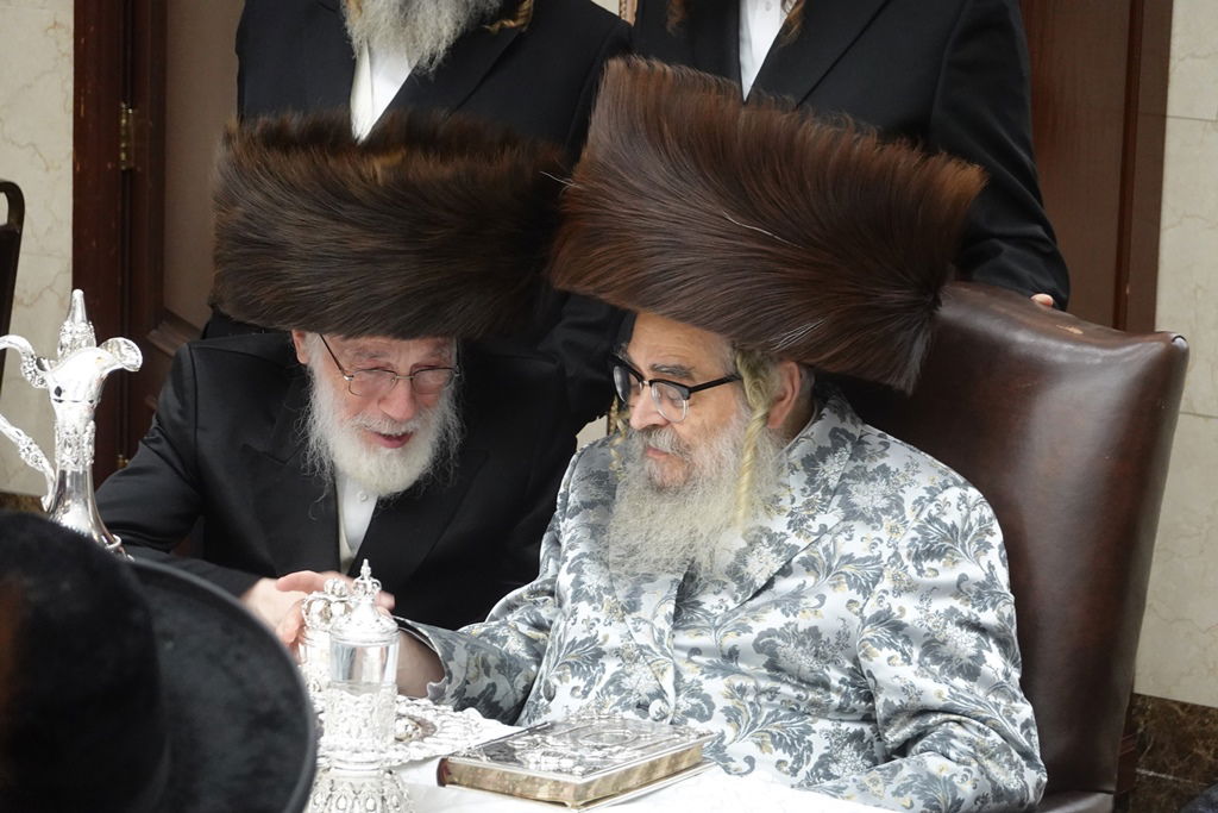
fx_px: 4196
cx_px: 609
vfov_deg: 11.1
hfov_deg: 16.5
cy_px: 406
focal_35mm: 124
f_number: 4.5
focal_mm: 45.23
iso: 1250
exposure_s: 1/125
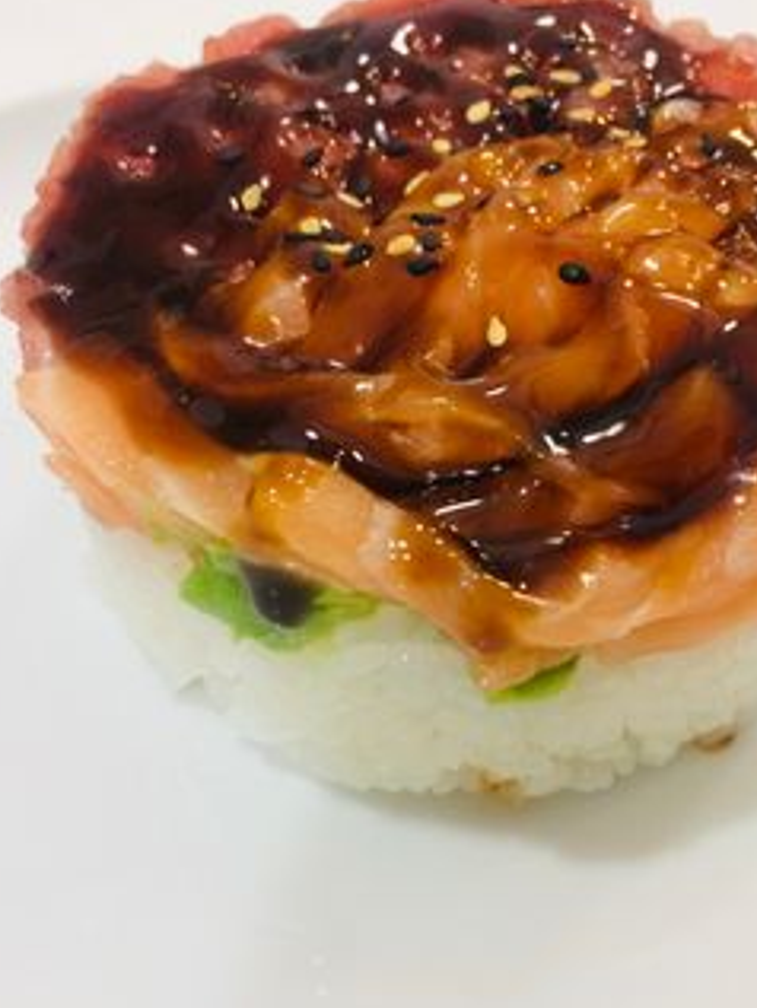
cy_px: 502
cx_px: 458
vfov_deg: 47.8
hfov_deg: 36.7
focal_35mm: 39
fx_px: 1136
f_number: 2.2
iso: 125
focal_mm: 4.15
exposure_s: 1/33
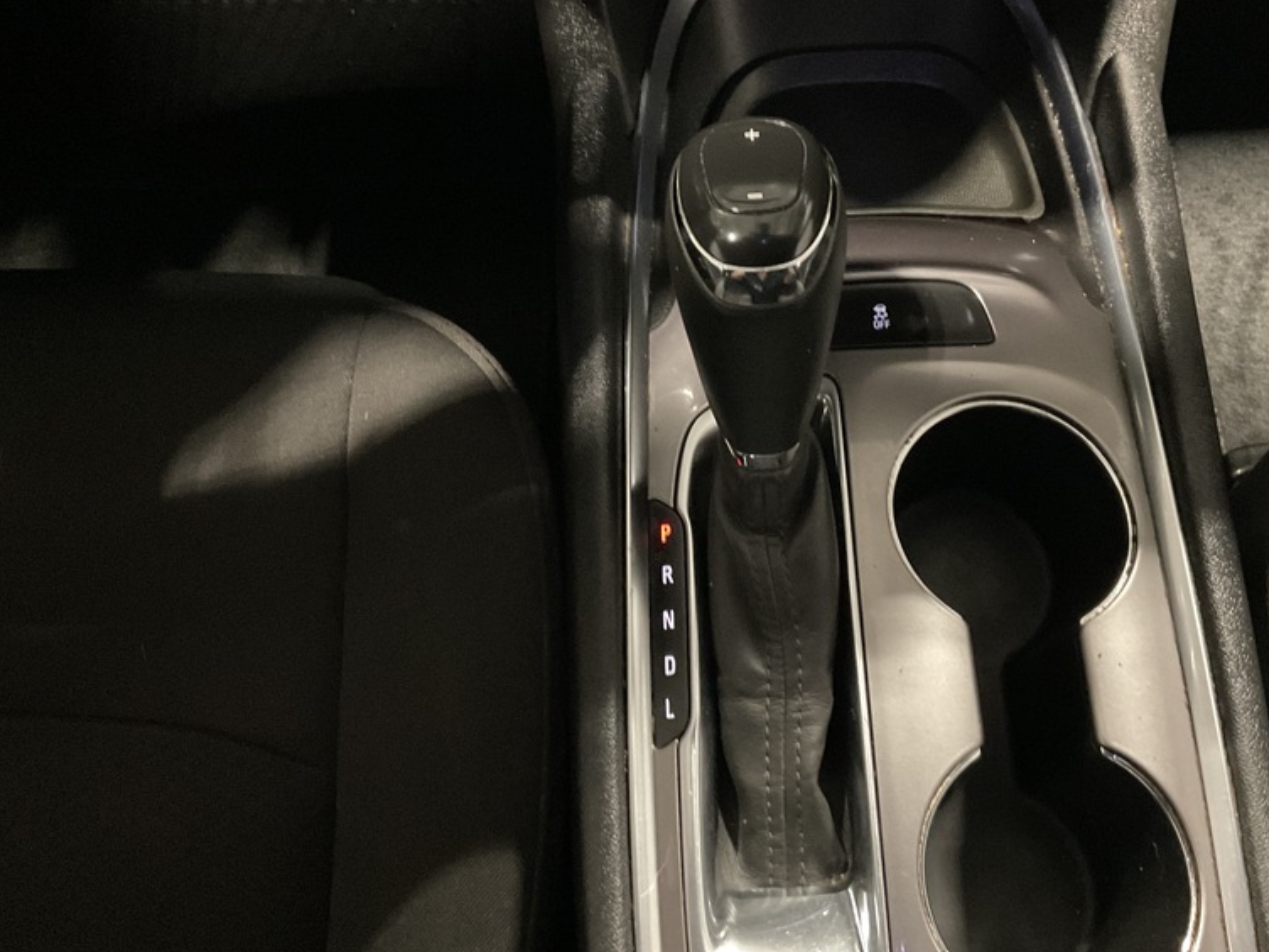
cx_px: 734
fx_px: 1356
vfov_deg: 38.5
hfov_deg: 49.9
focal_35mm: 37
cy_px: 366
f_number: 1.8
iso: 500
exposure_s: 1/17
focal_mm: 3
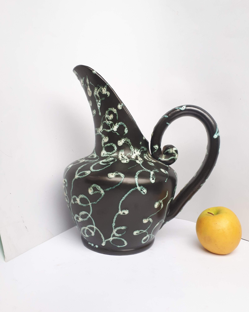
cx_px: 128
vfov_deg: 60.4
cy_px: 155
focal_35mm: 29
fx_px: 267
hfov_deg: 50.0
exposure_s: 1/30
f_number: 1.9
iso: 40
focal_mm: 3.6
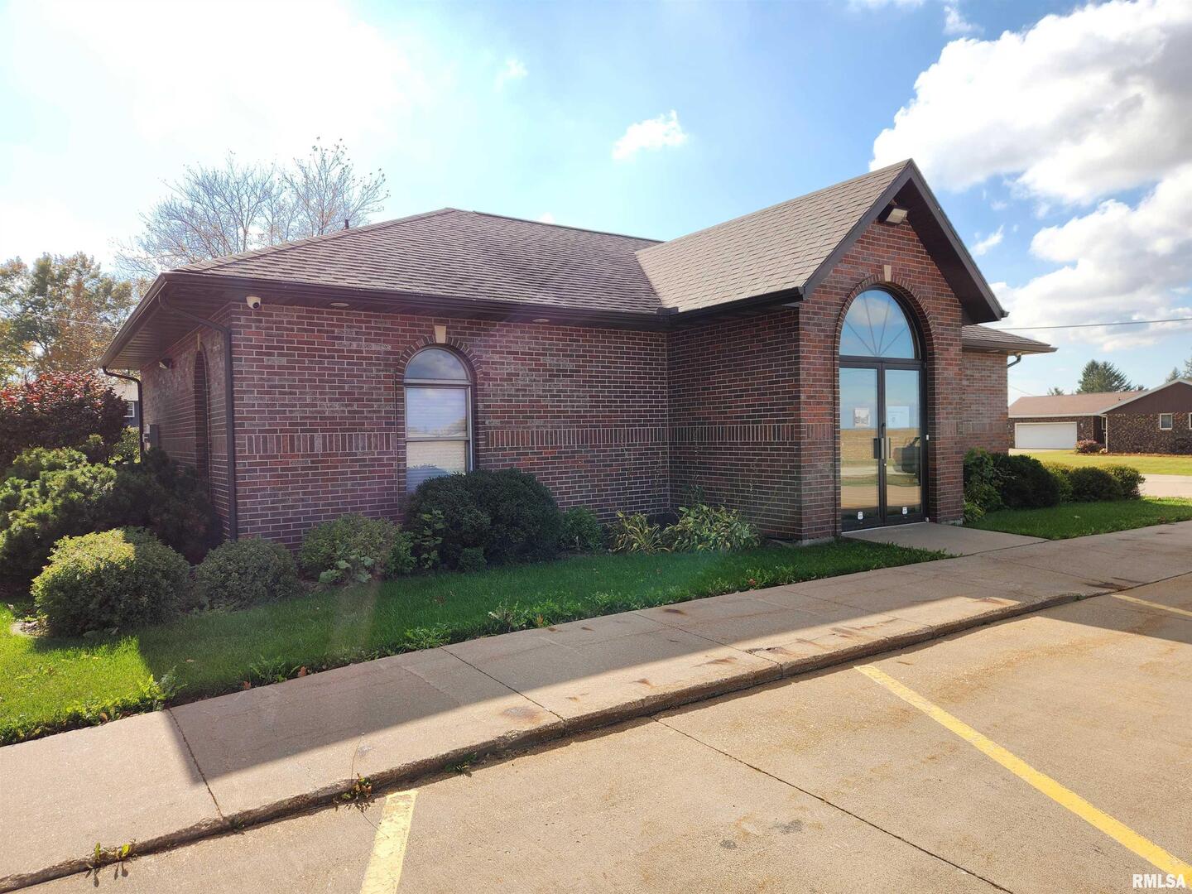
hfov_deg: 73.9
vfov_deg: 58.9
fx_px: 792
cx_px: 596
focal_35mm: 23
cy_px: 447
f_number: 1.8
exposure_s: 1/1173
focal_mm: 5.4
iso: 20
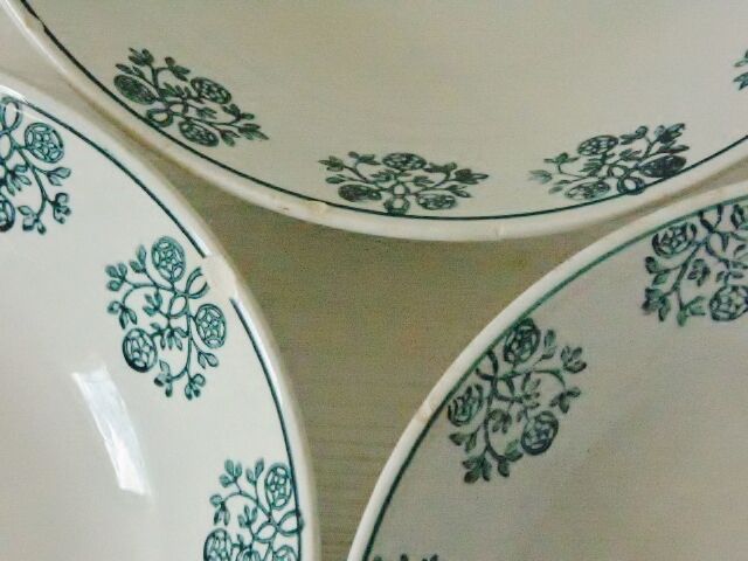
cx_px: 374
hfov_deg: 13.6
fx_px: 3133
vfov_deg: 10.2
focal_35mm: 145
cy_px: 280
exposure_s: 1/500
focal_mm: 36.65
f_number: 5.6
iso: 400
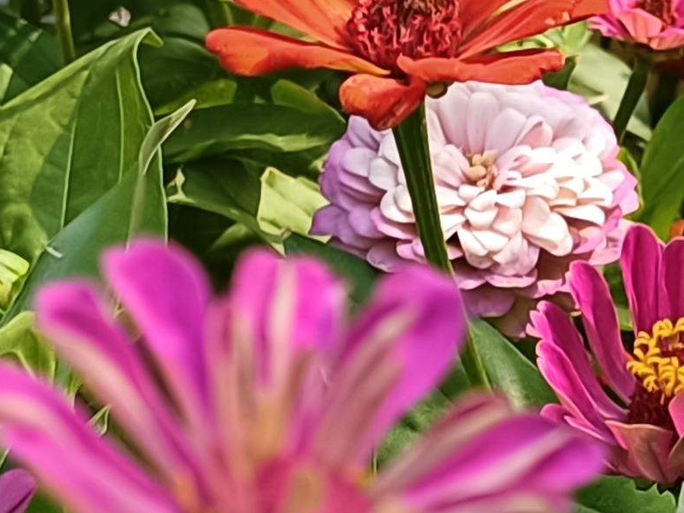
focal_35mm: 139
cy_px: 195
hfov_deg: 14.0
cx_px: 661
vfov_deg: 10.7
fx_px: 2746
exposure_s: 1/100
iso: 120
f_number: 1.9
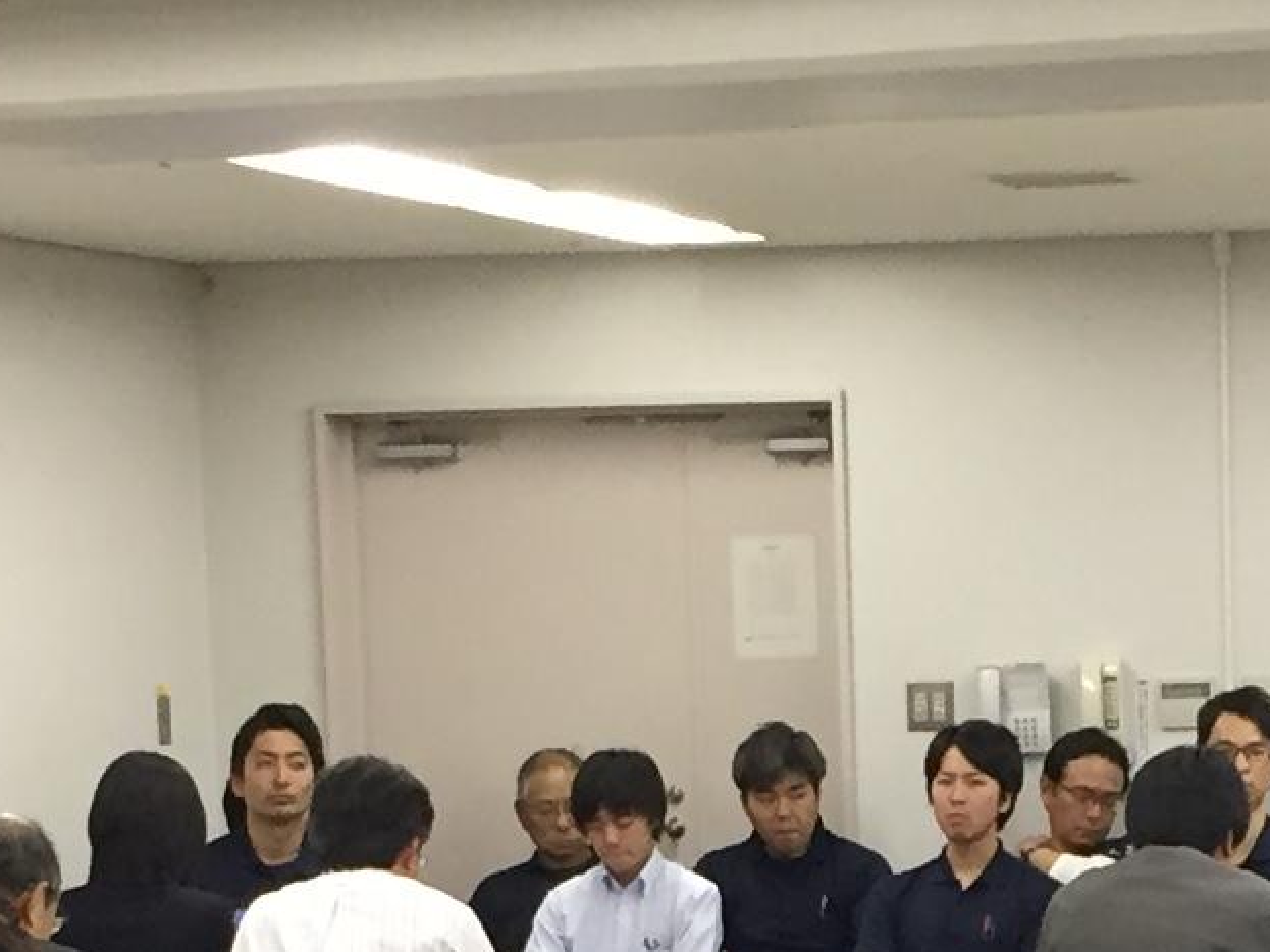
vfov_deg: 9.4
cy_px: 1580
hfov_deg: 12.9
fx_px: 5576
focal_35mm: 152
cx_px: 1117
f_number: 2.2
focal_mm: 4.2
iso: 50
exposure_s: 1/30
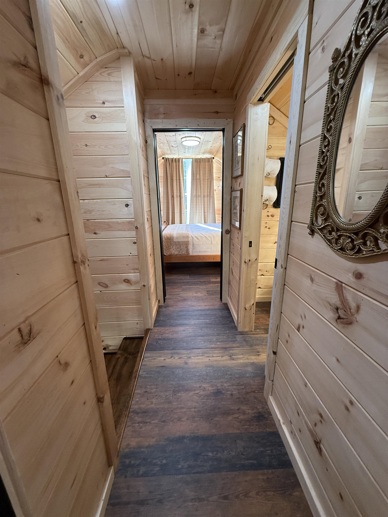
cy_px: 258
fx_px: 209
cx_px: 194
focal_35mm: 14
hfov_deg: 85.7
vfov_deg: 102.1
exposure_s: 1/120
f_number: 2.2
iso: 320
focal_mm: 2.22
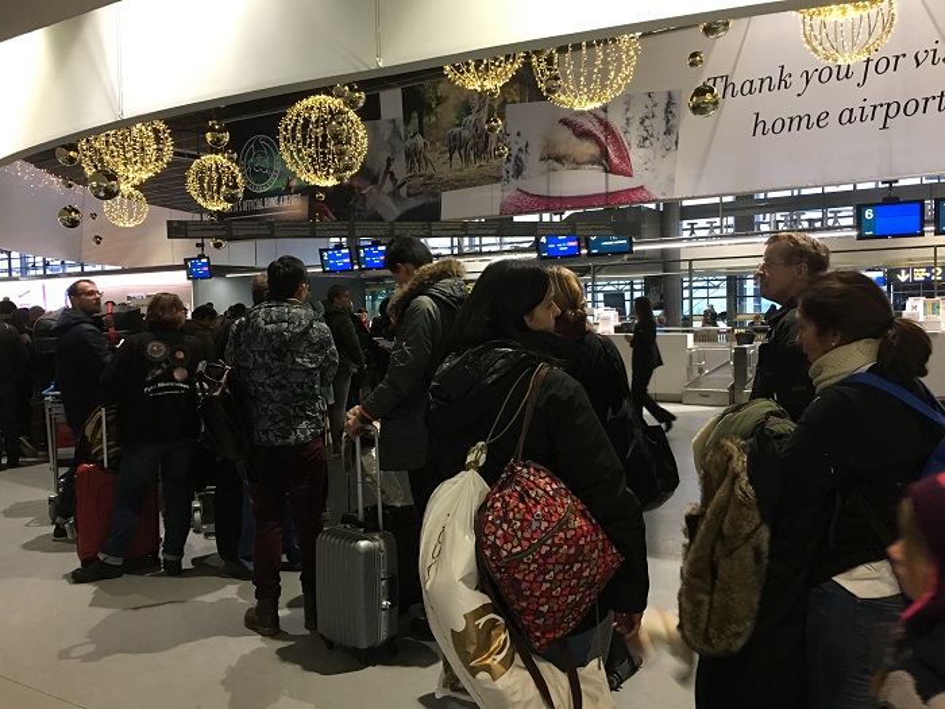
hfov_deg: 61.7
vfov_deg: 48.2
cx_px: 472
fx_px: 792
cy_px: 354
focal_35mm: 29
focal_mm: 4.15
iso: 125
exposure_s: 1/17
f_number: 2.2
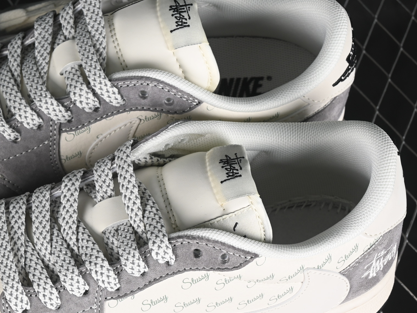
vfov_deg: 11.2
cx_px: 106
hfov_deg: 14.9
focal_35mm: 132
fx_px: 1590
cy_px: 202
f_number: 7.1
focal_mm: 50
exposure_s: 1/80
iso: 160
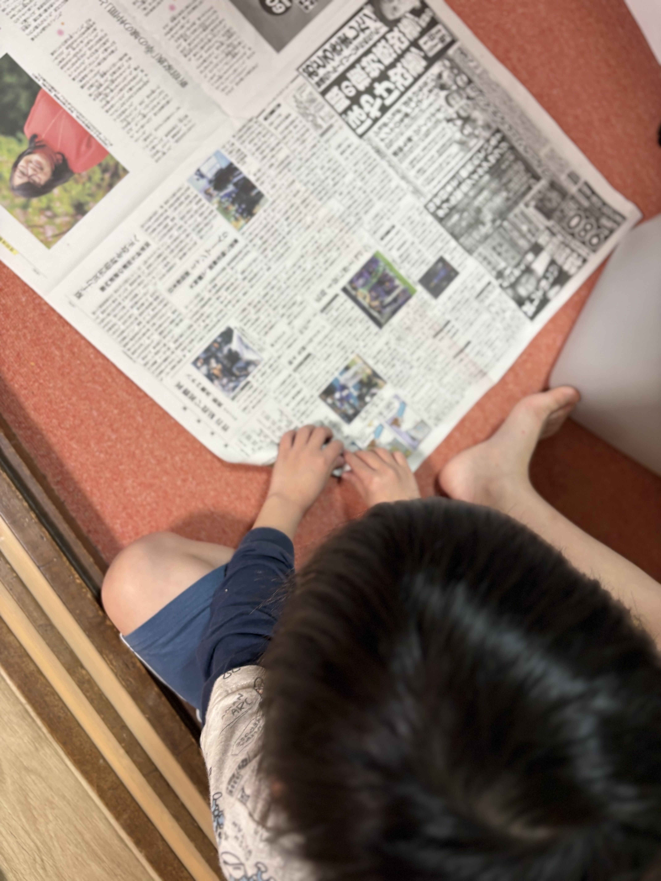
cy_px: 440
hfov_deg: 53.1
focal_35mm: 26
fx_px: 662
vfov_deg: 67.3
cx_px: 330
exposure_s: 1/60
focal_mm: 5.96
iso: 160
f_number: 1.6
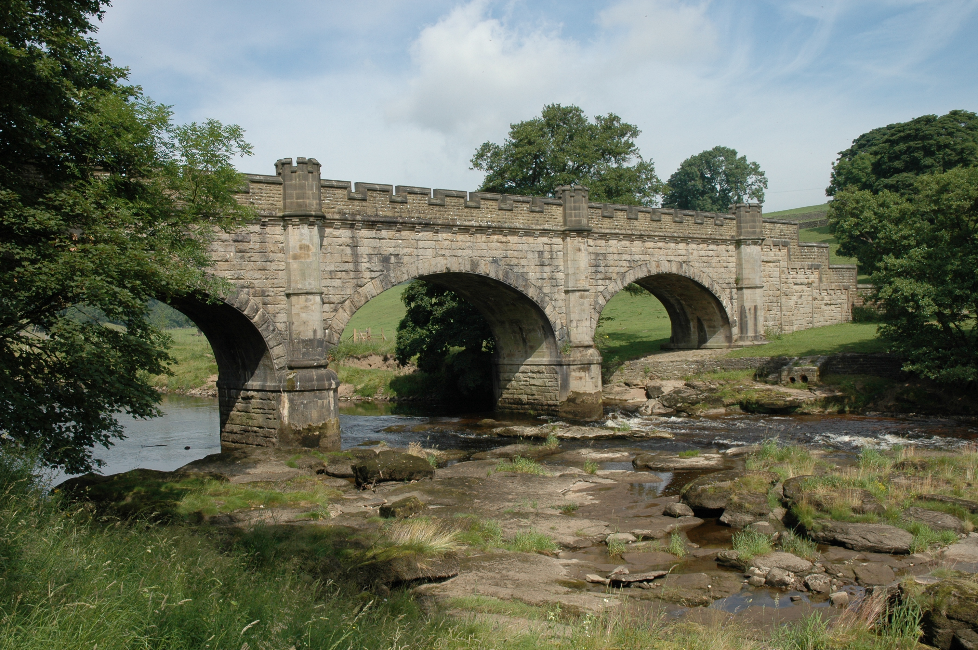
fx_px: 977
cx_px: 489
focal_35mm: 36
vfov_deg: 36.8
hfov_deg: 53.2
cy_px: 325
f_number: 9
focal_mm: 24
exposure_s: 1/320
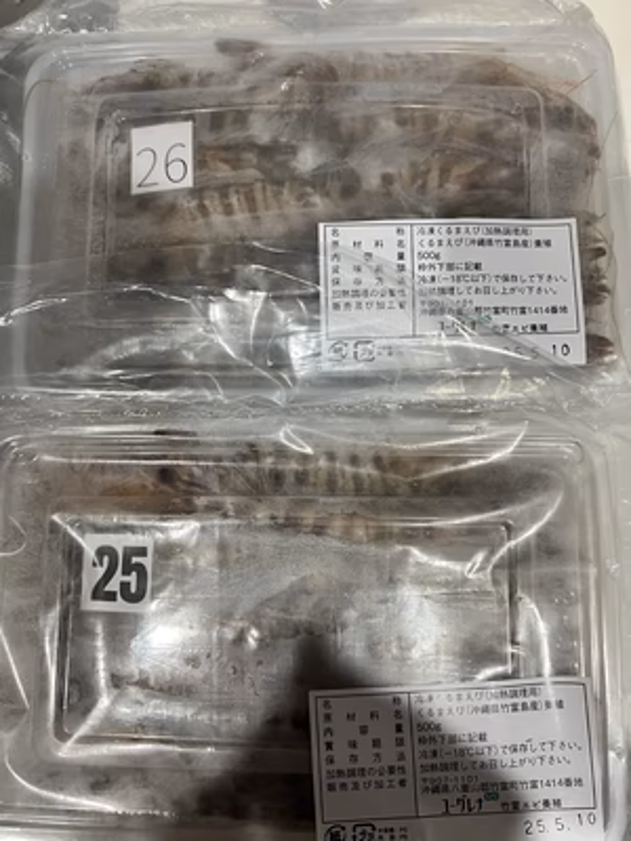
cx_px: 316
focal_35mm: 26
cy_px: 420
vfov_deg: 67.3
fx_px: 632
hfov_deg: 53.1
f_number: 1.5
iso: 125
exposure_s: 1/50
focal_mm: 5.7
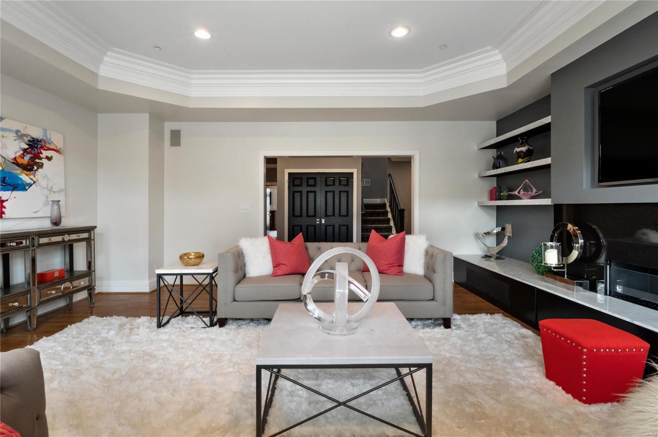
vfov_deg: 73.6
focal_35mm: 16
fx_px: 292
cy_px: 218
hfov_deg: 96.8
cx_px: 329
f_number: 10
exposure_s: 1/2
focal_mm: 8
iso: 400
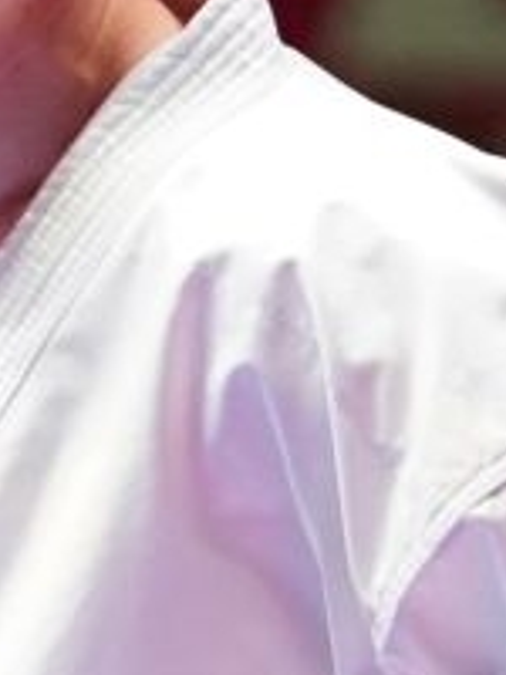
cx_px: -155
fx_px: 31554
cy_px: 348
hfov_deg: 0.9
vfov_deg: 1.2
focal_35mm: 1619
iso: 3200
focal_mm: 187
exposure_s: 1/1000
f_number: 2.8
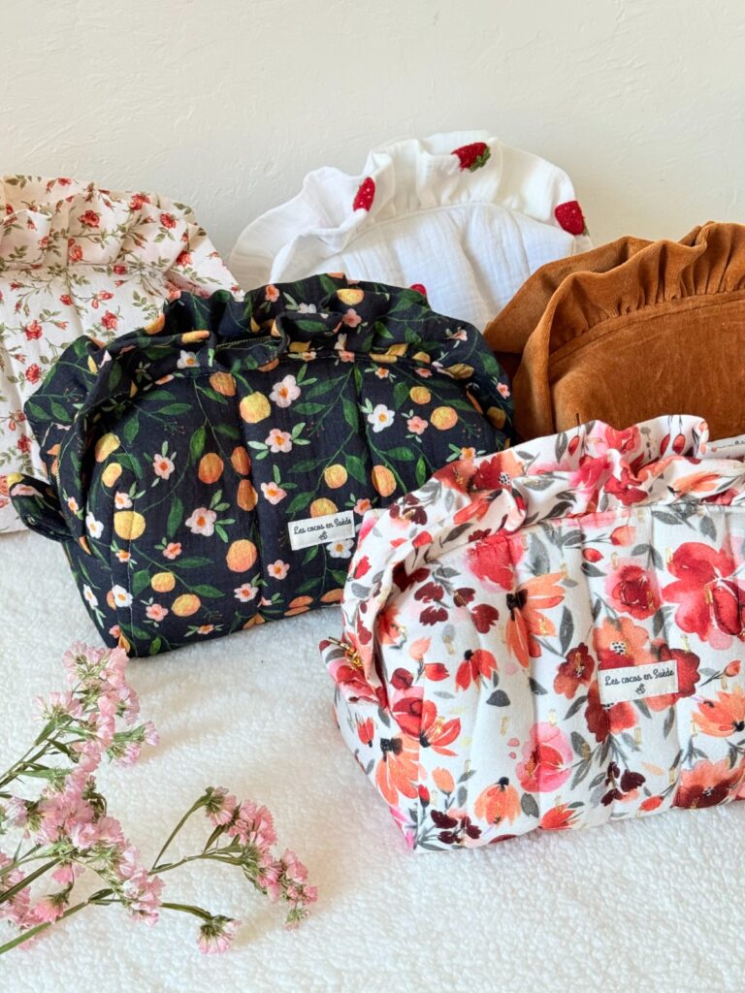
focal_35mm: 48
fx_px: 1377
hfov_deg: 30.3
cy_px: 496
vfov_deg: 39.7
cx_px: 372
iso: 200
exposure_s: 1/60
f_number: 1.78
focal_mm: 6.76
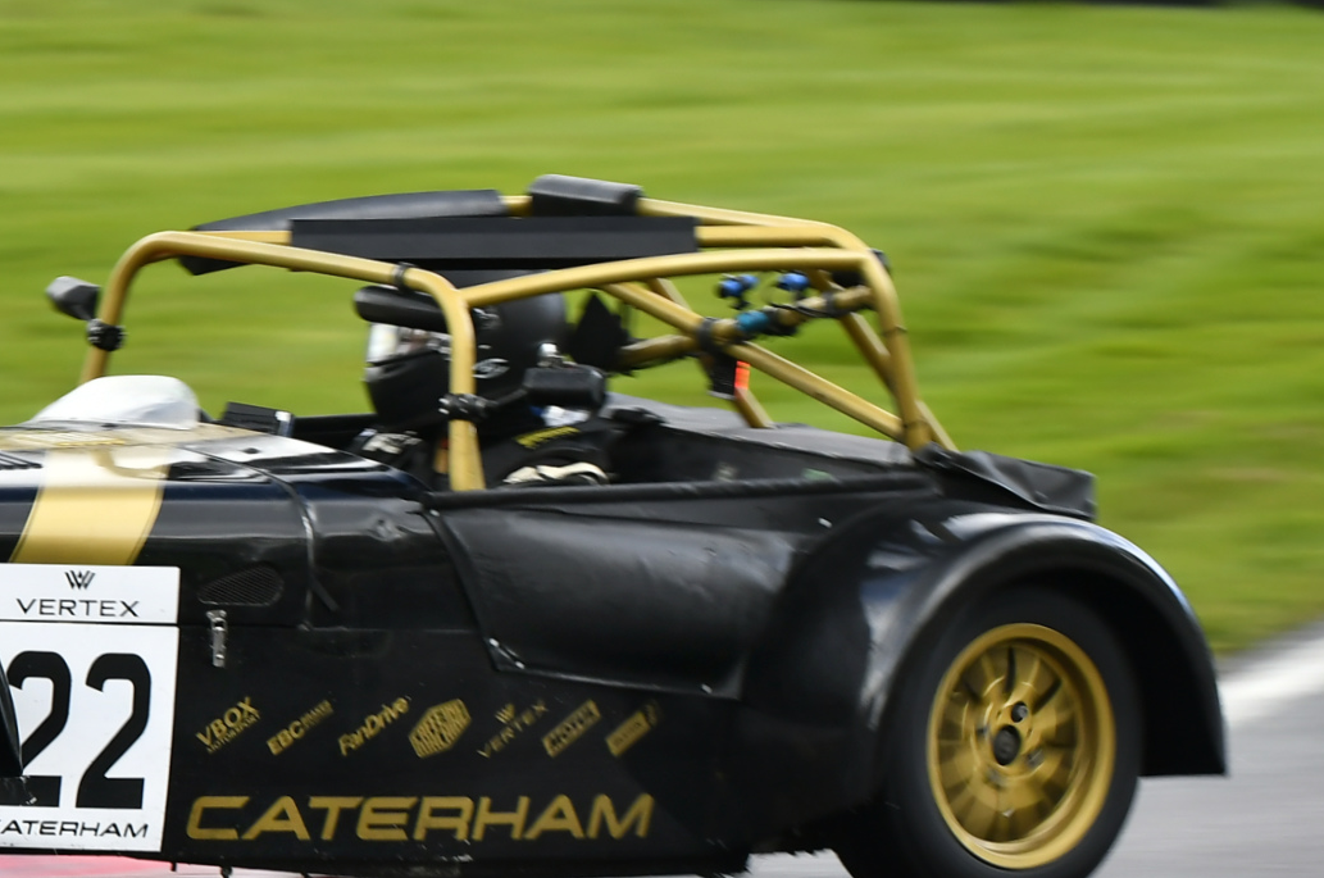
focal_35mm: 392
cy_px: 504
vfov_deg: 3.5
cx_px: 142
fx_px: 14391
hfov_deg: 5.3
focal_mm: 135
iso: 360
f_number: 5.6
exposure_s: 1/160
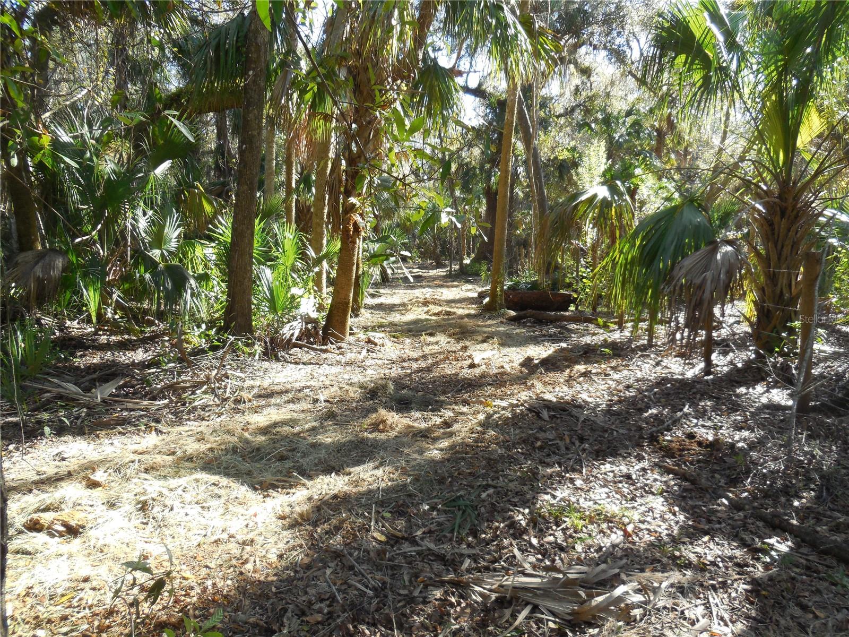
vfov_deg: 54.9
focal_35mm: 25
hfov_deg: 69.4
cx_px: 424
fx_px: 613
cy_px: 318
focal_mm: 4.5
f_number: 3.1
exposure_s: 1/160
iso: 125
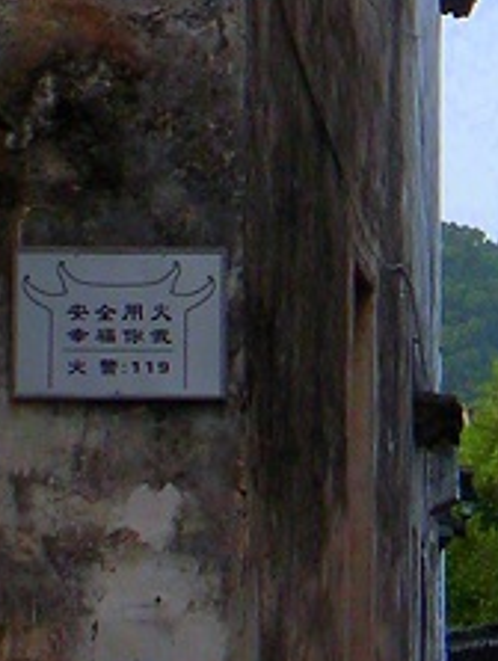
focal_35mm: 188
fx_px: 3596
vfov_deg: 10.4
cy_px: -41
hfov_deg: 7.9
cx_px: 528
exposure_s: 1/178
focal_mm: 5.8
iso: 50
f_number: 3
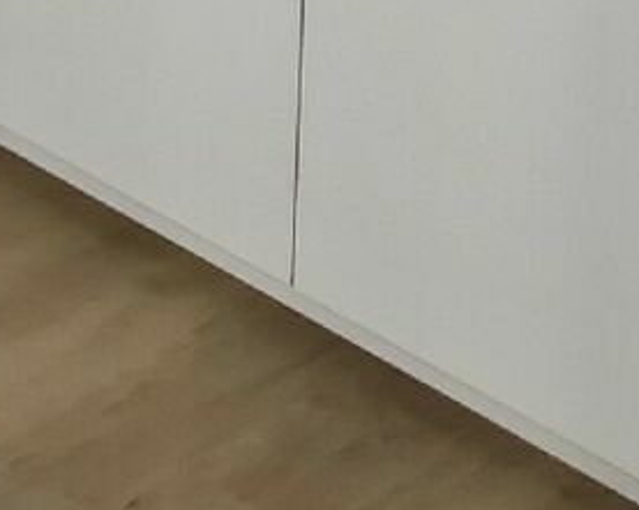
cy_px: -688
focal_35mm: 88
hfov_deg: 19.1
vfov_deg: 13.3
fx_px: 1662
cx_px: -323
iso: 80
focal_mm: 2.2
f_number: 2.2
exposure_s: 1/60
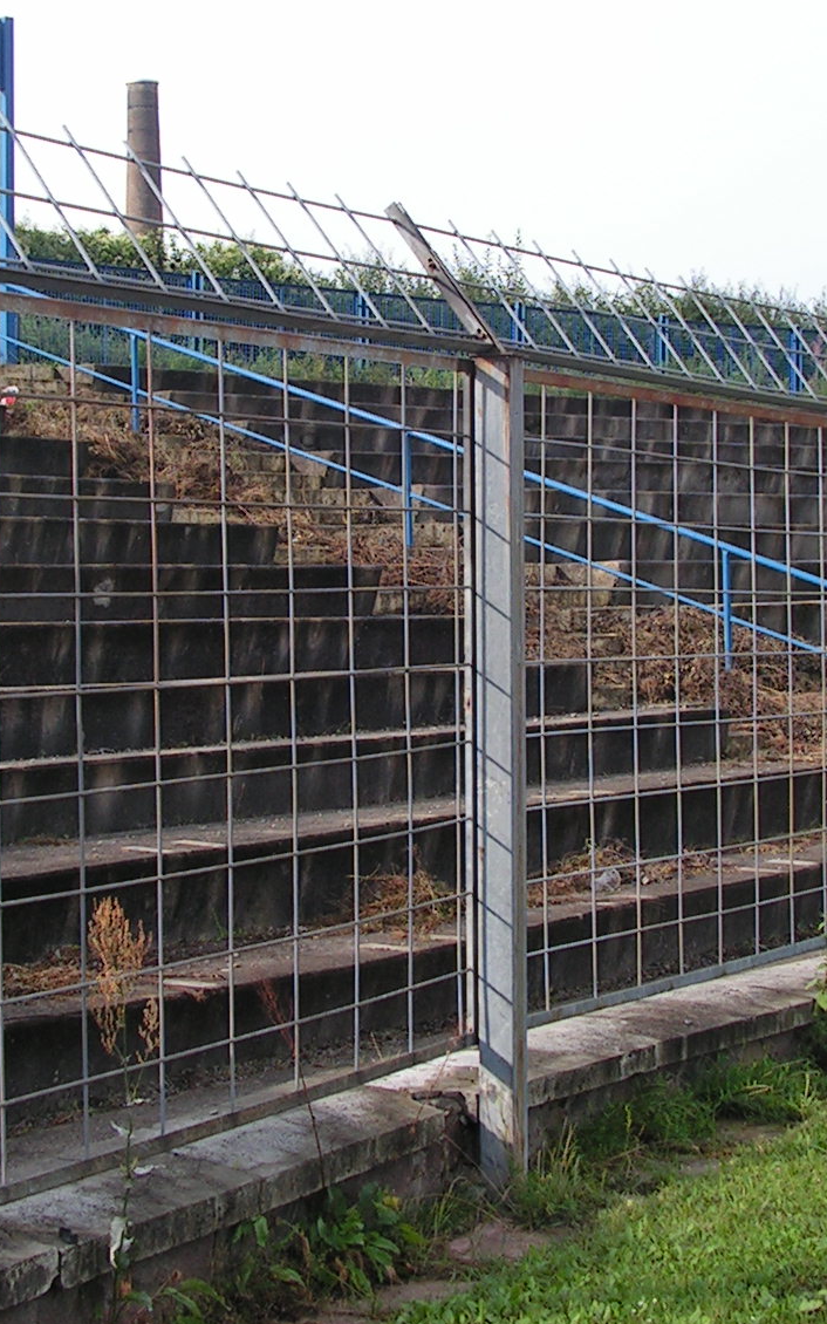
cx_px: 416
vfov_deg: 28.2
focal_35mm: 73
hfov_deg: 17.8
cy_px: 542
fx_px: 2633
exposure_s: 1/250
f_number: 4.8
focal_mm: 6.4
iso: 64
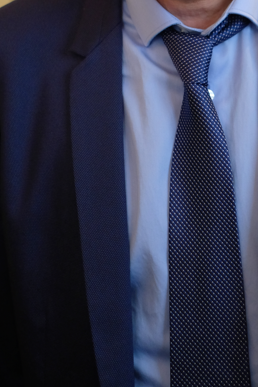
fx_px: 946
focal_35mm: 88
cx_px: 195
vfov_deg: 21.6
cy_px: -67
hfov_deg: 15.5
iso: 1000
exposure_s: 1/60
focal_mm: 23
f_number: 2
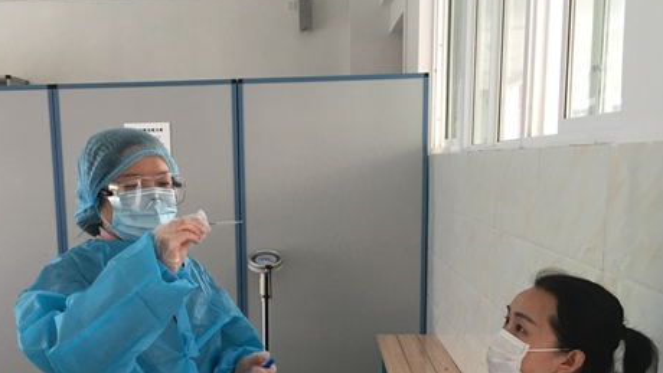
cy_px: 305
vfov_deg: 26.6
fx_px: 774
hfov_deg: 46.1
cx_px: 258
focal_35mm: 44
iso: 40
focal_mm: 4.15
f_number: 2.2
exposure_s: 1/17
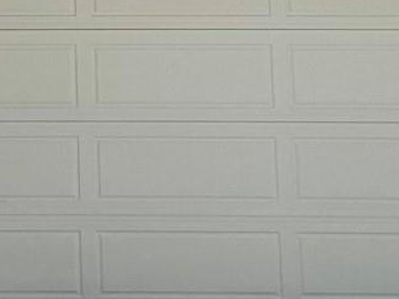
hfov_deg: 12.5
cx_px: -104
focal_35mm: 154
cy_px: -176
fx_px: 1774
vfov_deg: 9.3
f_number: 1.78
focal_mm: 6.76
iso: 80
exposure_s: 1/12346
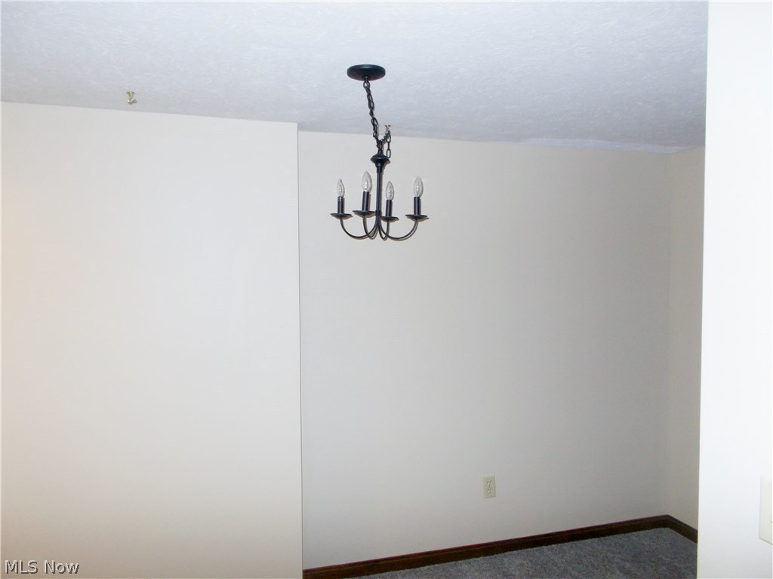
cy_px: 290
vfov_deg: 53.1
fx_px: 581
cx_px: 386
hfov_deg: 67.3
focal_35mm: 26
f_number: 3.2
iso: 200
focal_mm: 4.6
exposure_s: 1/25
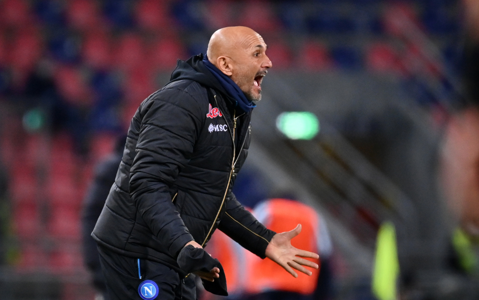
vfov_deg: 3.2
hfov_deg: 5.1
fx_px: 5339
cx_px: 240
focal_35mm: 409
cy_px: 147
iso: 2500
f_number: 4
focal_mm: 400
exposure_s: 1/800
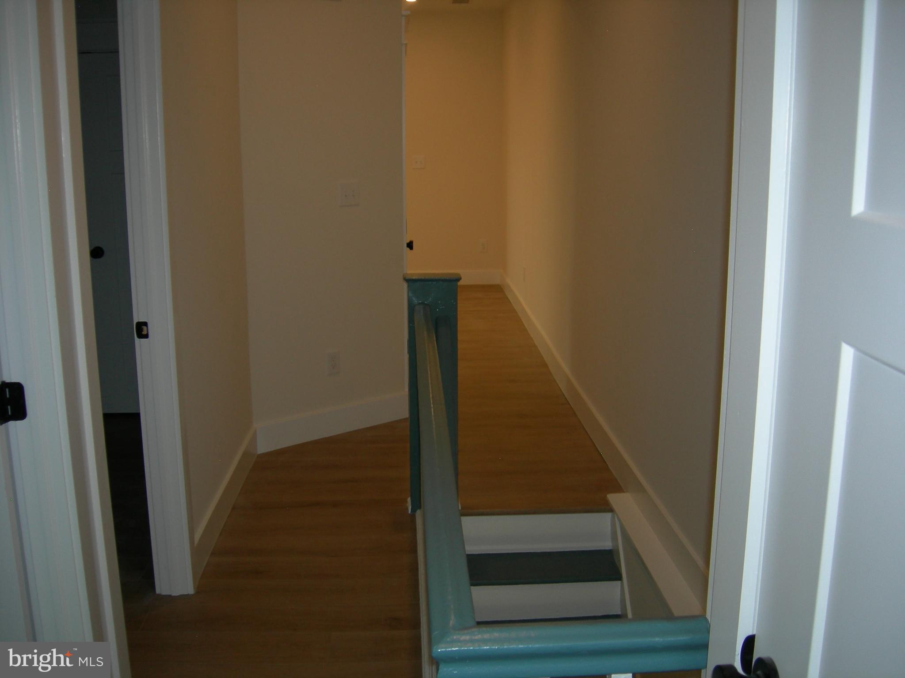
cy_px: 339
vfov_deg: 39.7
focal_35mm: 36
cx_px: 452
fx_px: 941
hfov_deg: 51.4
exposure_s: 1/60.1
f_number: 2.7
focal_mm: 7.5
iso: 64
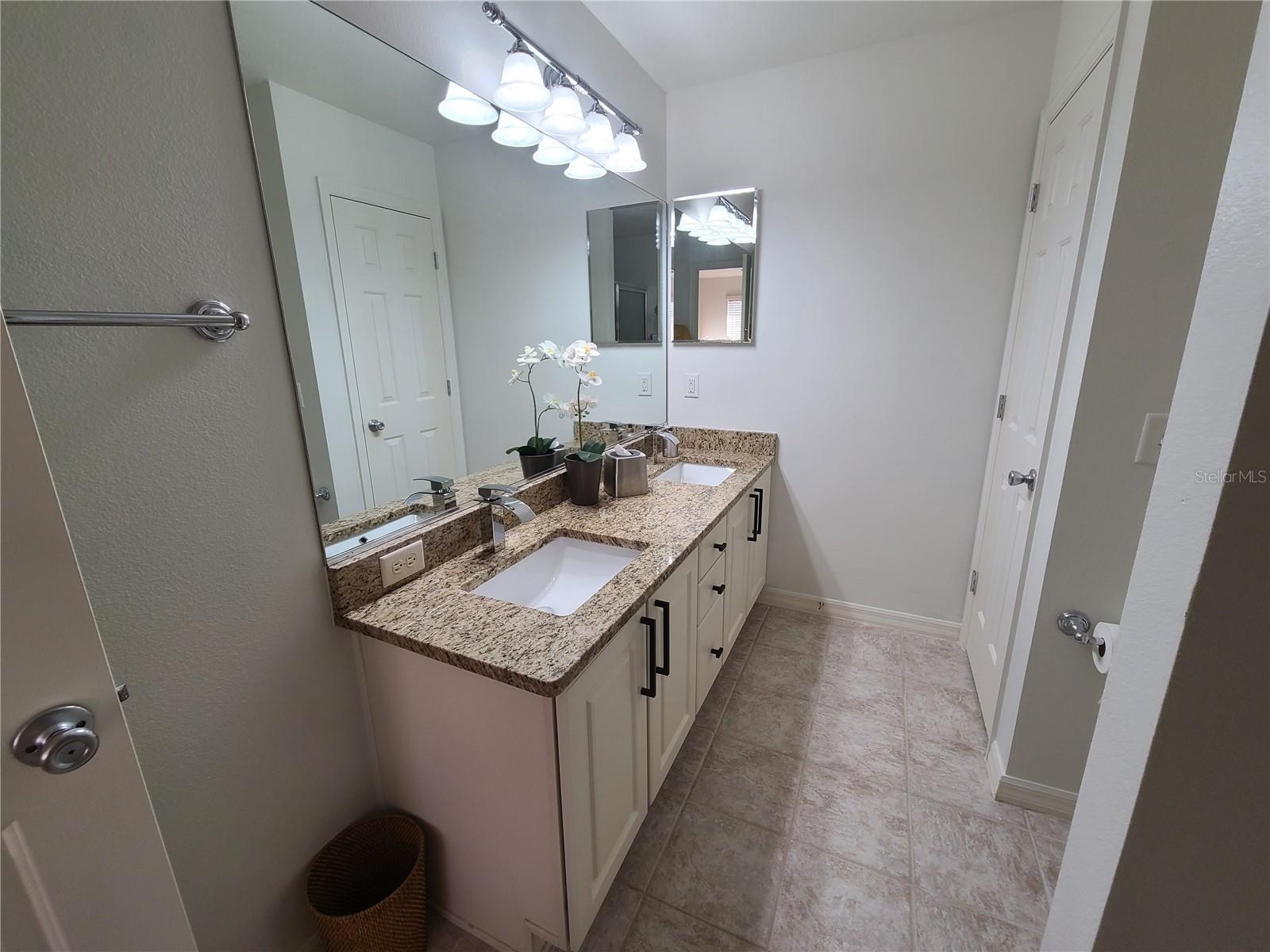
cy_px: 476
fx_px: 477
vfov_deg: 89.9
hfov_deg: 106.2
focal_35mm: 13
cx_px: 635
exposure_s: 1/60
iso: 100
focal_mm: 2.2
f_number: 2.2
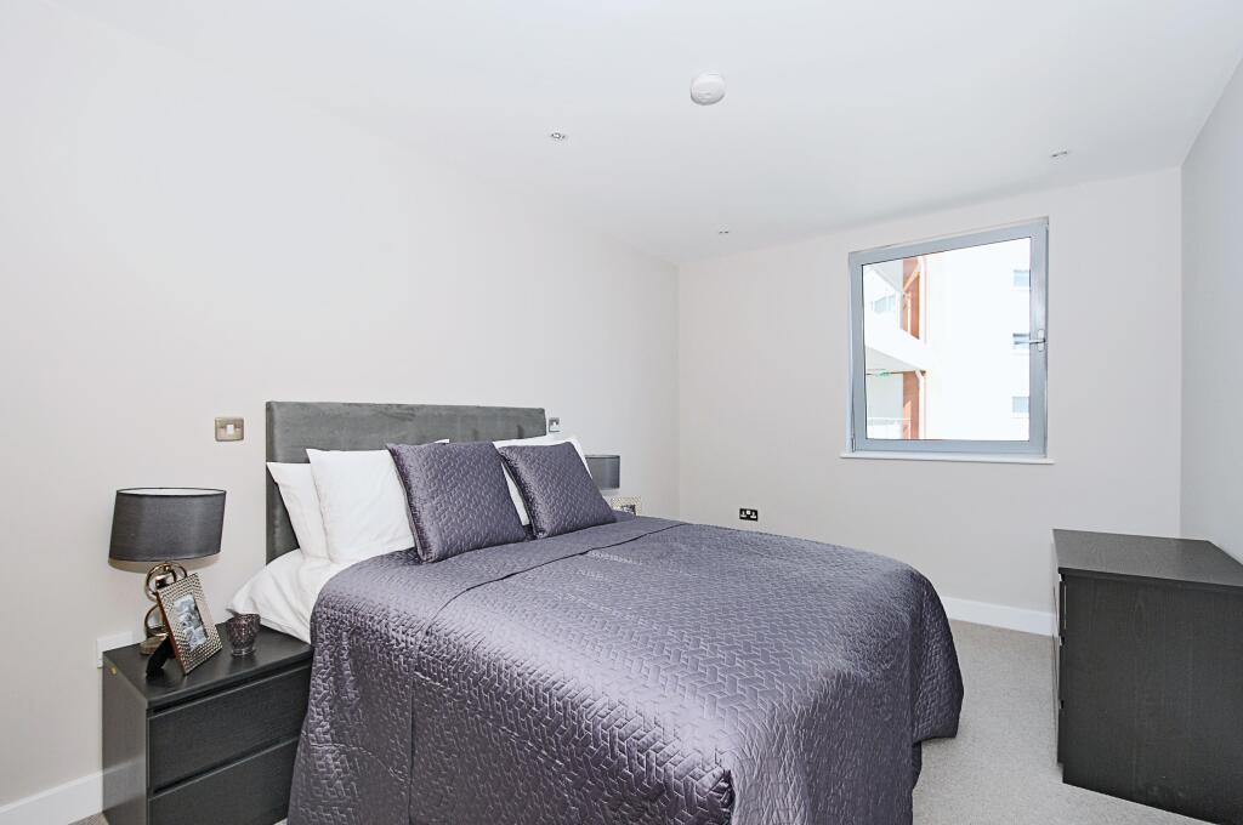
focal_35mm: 15
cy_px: 412
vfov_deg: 77.2
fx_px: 517
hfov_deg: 100.5
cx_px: 622
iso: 400
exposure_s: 1/125
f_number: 8
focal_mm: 10
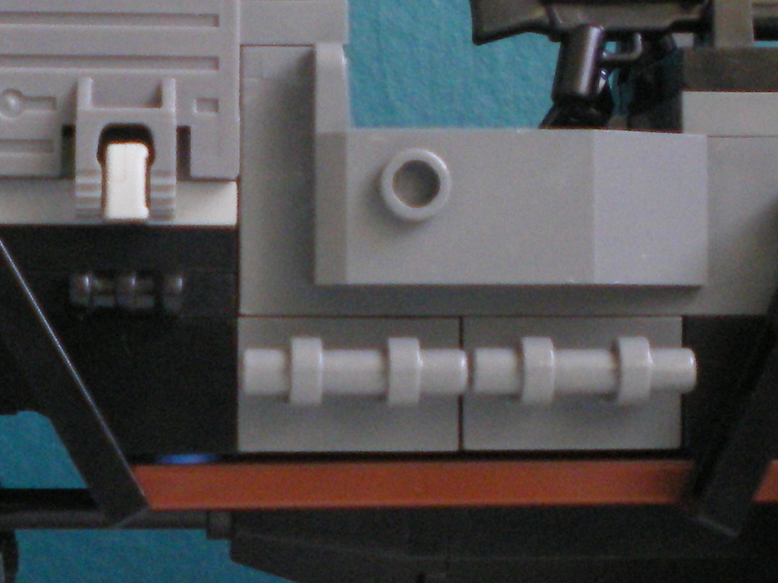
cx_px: 278
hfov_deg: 16.8
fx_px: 2629
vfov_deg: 12.6
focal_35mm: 117
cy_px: 366
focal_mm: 6.3
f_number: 3.1
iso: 320
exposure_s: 1/30
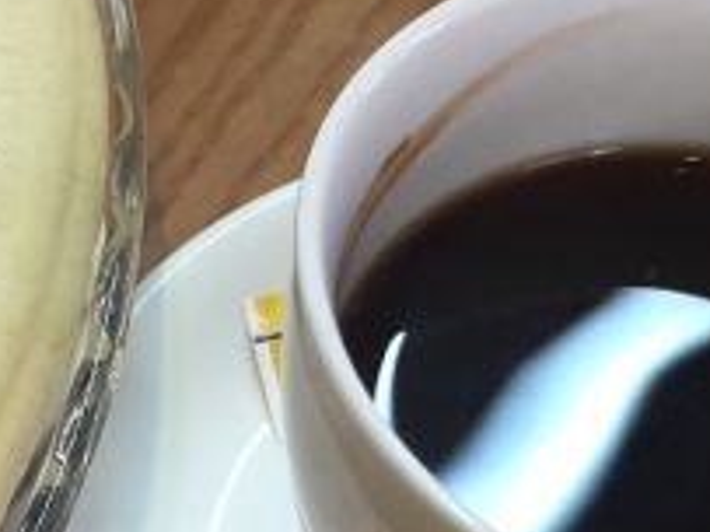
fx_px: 2050
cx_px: 84
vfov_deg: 14.7
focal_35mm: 100
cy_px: 415
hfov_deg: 19.3
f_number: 2.2
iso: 160
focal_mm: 4.15
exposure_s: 1/33
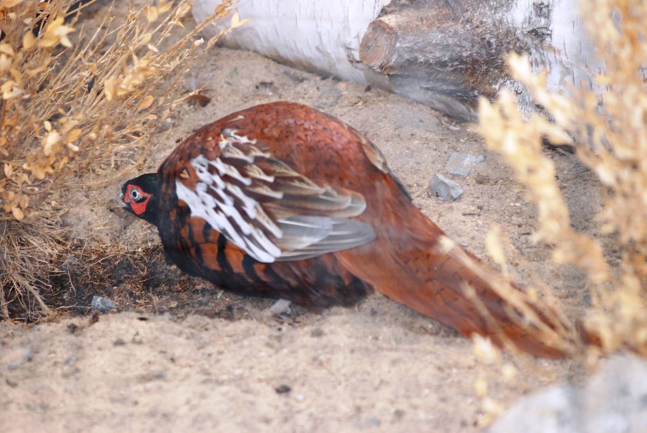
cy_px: 216
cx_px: 324
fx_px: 4588
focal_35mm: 255
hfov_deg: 8.1
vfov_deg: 5.4
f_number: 5
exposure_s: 1/100
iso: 1000
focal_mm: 170
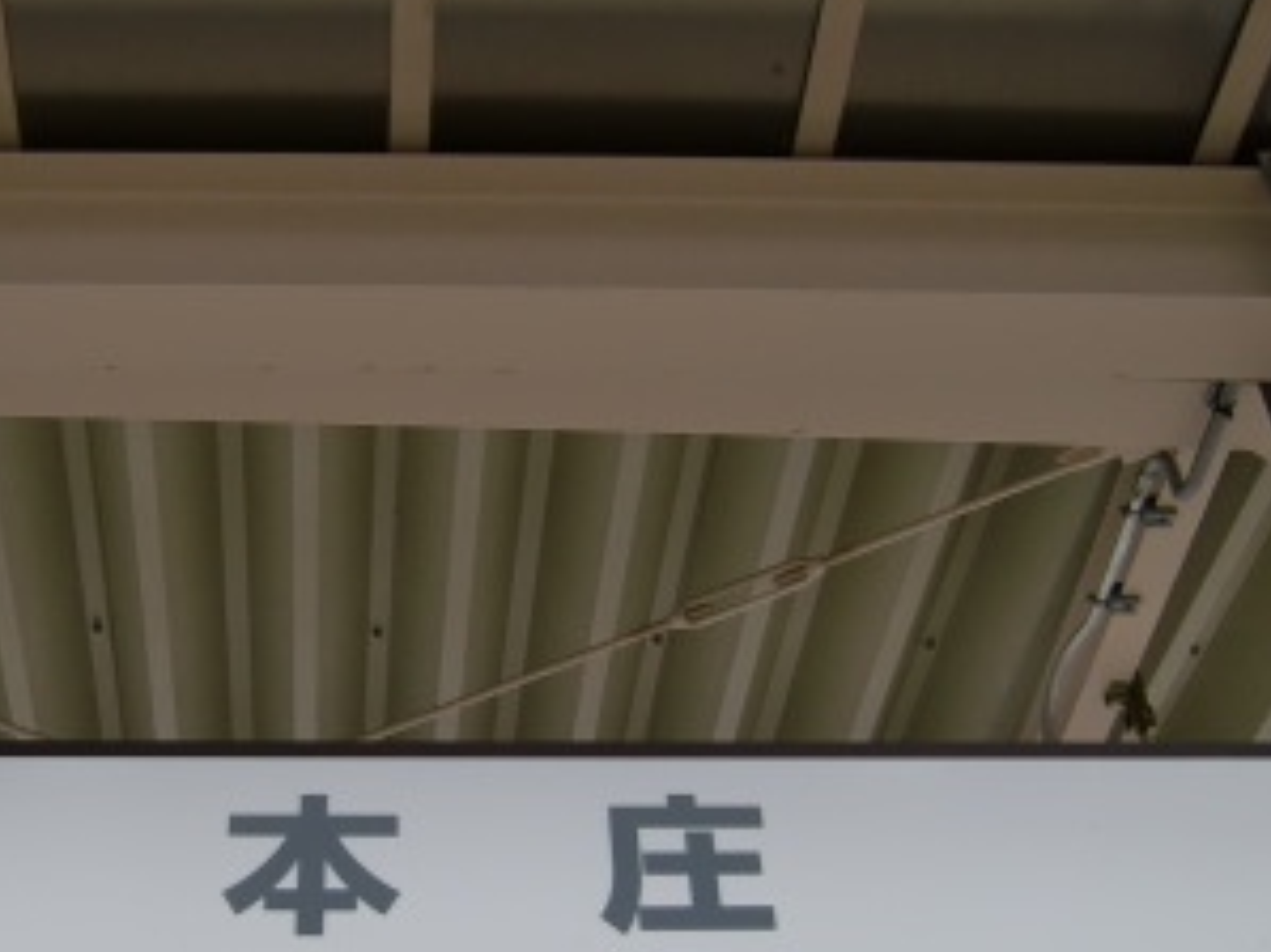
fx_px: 2202
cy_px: 752
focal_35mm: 60
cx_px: 459
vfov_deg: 24.0
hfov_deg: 32.0
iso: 64
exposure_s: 1/60
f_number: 2.6
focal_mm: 4.9
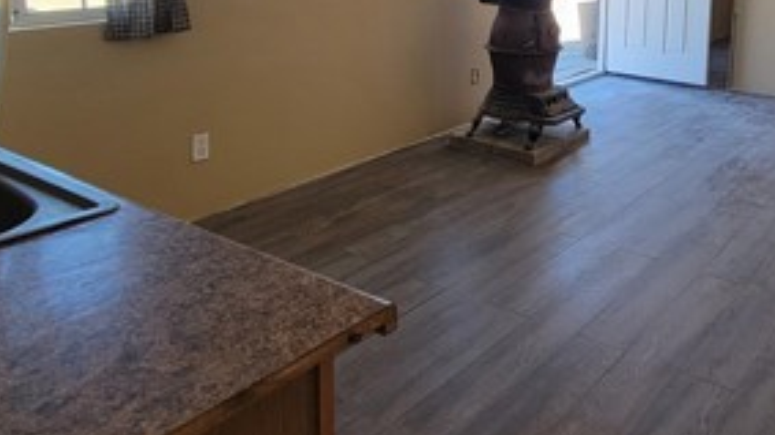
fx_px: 657
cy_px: 16
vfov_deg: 33.9
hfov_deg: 56.4
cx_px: 624
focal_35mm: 32
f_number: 2.2
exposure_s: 1/60
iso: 50
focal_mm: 2.2
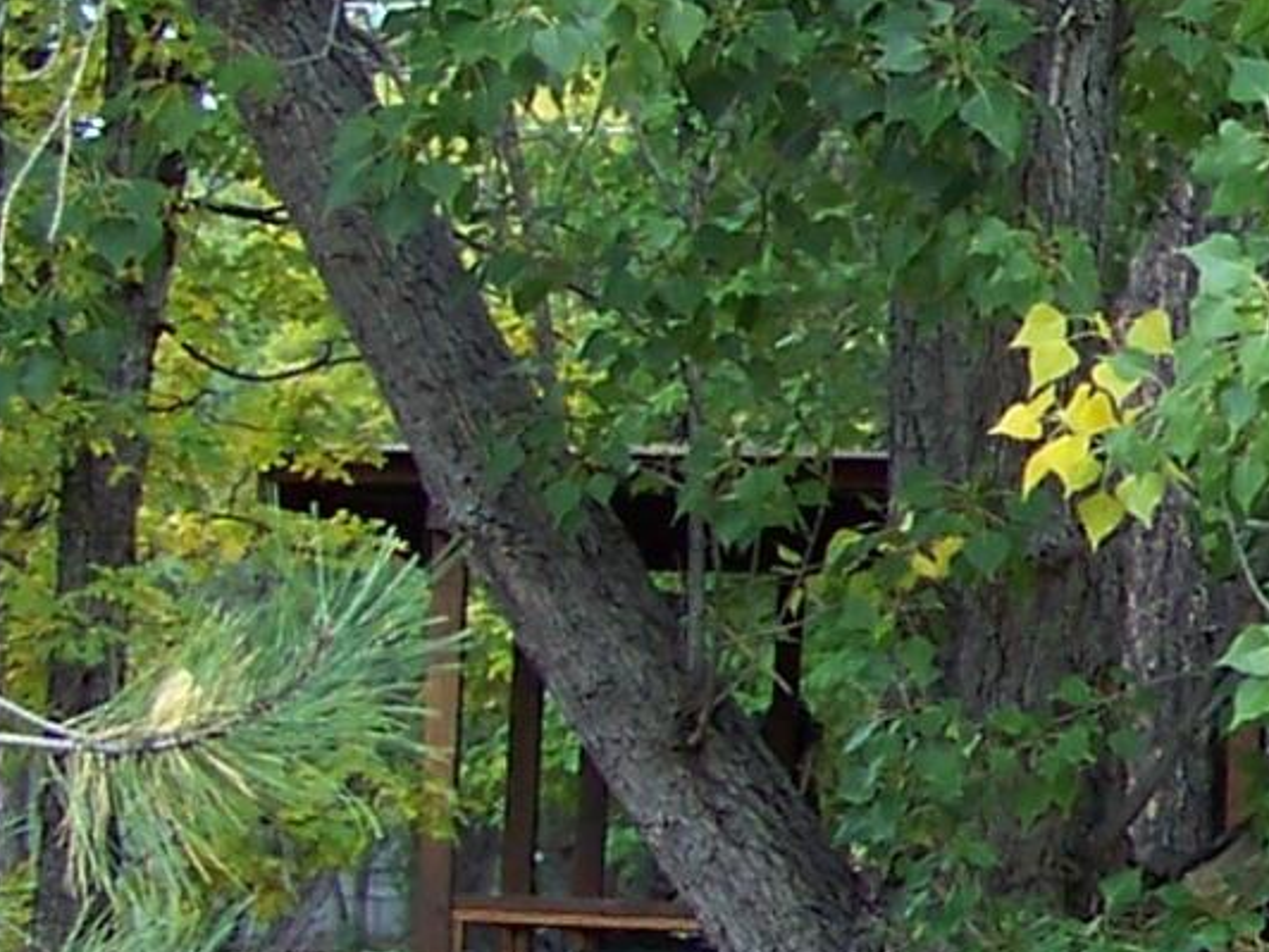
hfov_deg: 9.1
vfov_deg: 7.3
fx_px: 7442
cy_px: 523
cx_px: 2576
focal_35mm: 203
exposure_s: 1/60
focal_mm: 5.85
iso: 64
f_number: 2.8
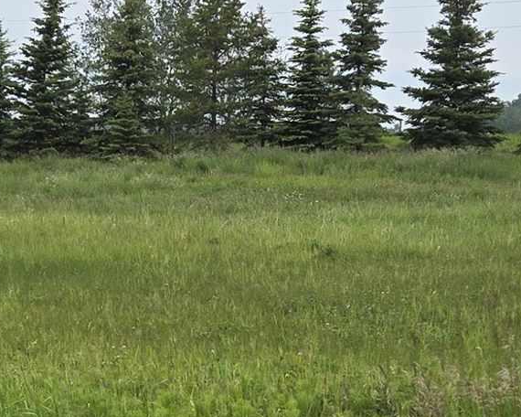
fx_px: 1866
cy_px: 363
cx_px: 29
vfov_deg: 12.7
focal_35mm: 121
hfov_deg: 15.7
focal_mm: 5.4
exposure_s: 1/1659
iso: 25
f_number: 1.8
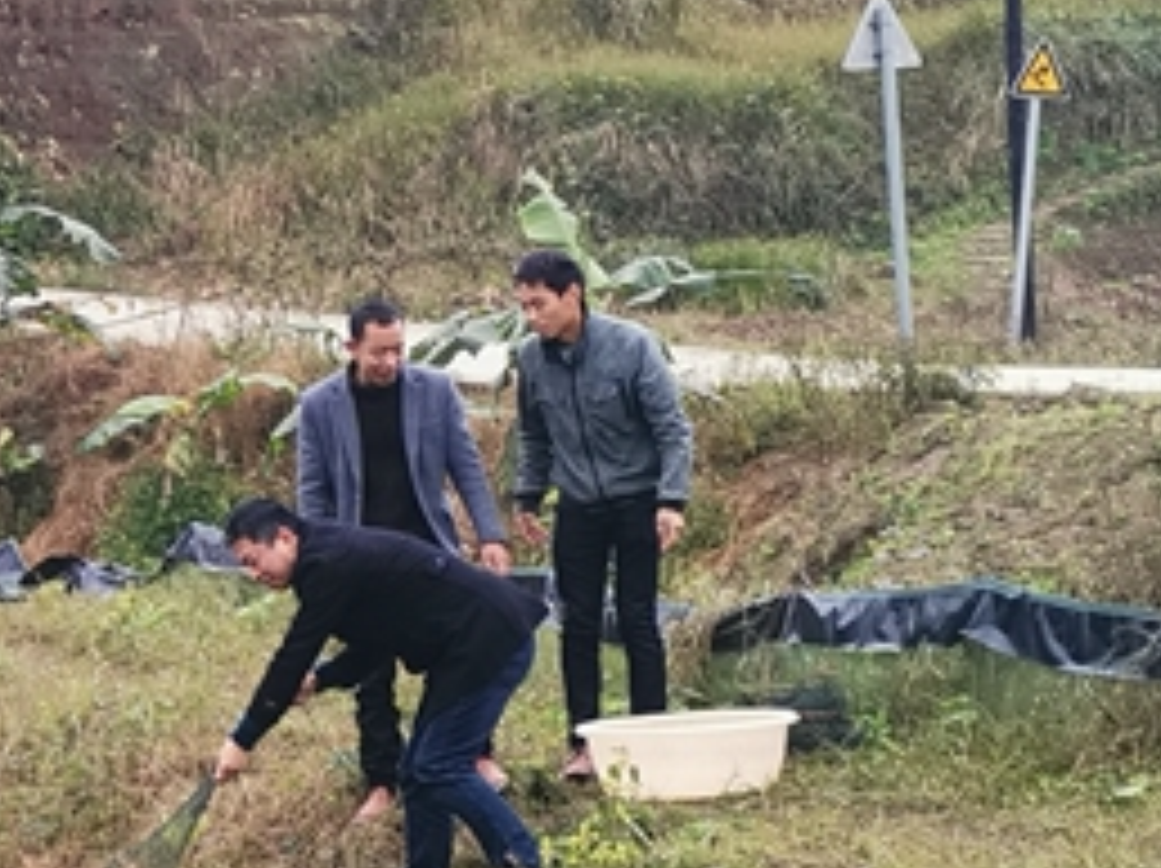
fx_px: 4323
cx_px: -189
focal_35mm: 129
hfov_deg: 14.8
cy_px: 513
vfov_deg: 11.5
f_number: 1.8
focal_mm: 4.75
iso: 100
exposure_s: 1/60
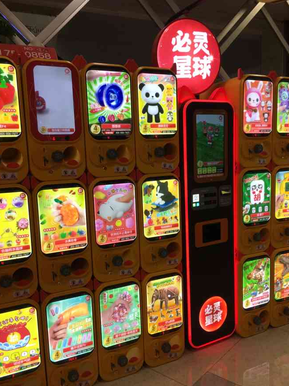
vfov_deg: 58.3
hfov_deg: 45.4
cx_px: 149
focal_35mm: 31
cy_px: 198
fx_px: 345
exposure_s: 1/50
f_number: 2.2
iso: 32
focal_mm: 4.15
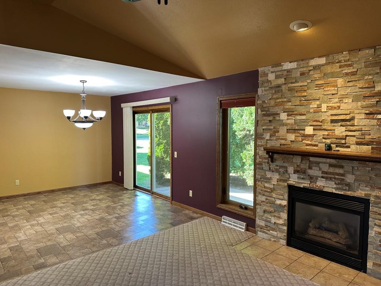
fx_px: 264
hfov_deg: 71.6
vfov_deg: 56.8
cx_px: 190
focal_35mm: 24
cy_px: 143
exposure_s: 1/120
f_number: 1.78
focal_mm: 6.86
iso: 200
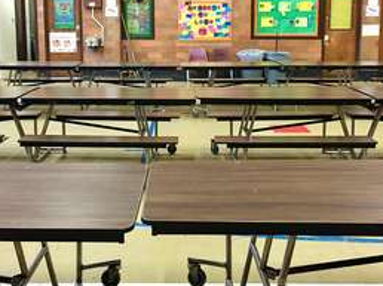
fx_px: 497
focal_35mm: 45
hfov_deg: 42.1
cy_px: 84
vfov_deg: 31.7
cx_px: 177
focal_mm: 4.15
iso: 100
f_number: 2.2
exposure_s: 1/10
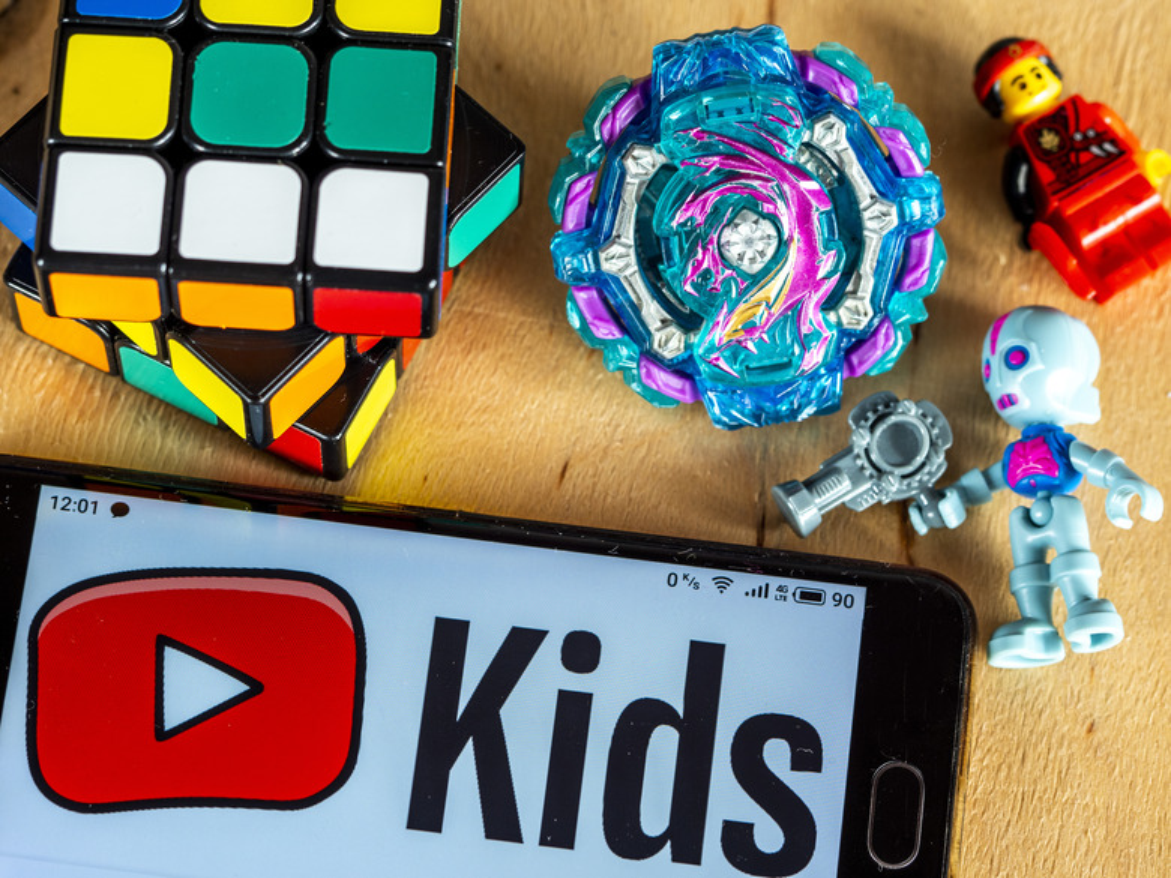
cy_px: 439
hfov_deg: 16.4
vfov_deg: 12.3
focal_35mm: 120
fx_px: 4059
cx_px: 586
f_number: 3.5
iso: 200
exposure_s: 1/20
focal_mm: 60
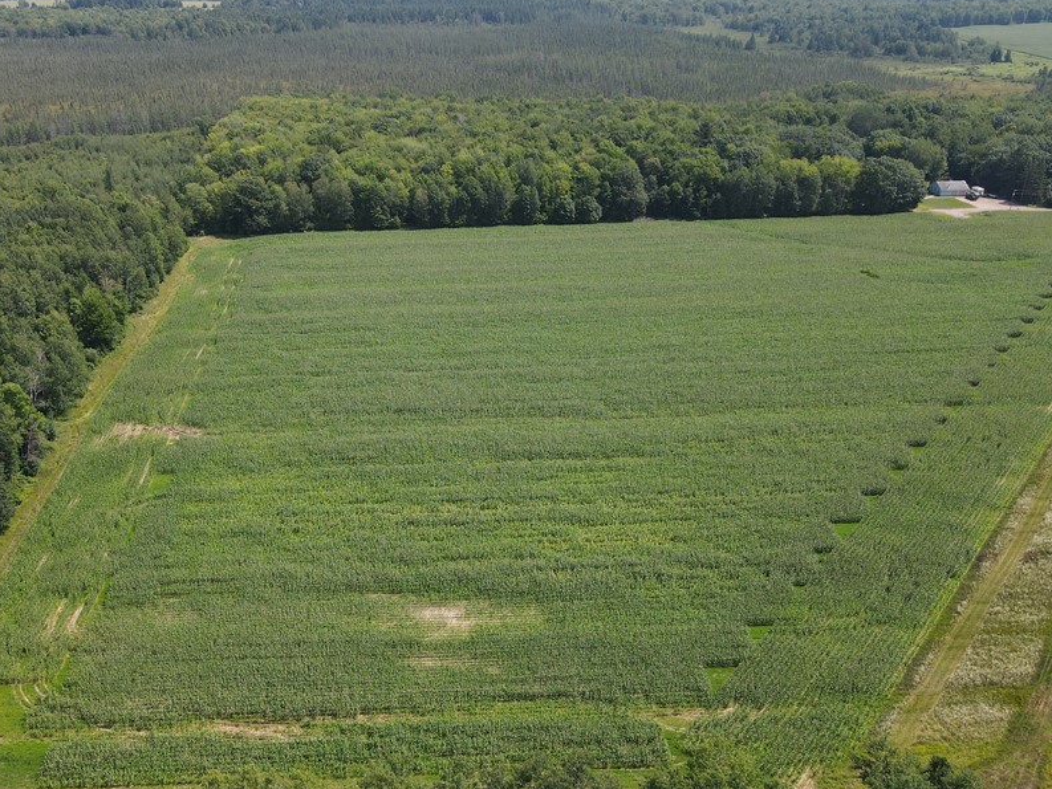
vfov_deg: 45.5
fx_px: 942
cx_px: 436
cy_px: 395
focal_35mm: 31
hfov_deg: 58.0
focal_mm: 4.5
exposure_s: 1/400
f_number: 2.8
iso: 100
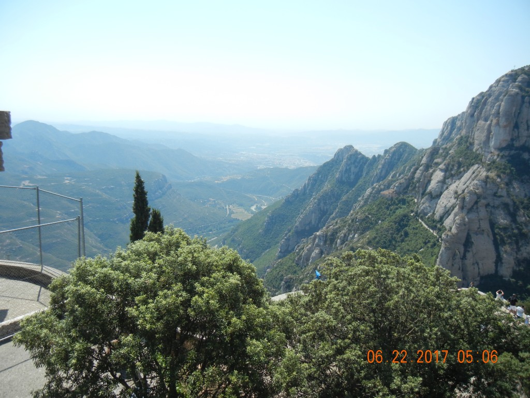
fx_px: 459
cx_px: 265
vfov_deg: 46.8
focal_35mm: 30
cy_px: 199
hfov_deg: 60.0
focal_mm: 5.4
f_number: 7
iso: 160
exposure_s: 1/296
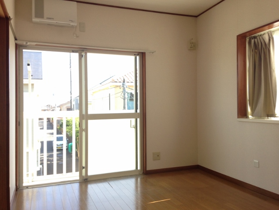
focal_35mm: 33
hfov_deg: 55.4
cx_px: 140
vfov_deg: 42.9
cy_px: 105
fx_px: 266
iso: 50
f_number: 2.4
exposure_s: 1/120
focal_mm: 4.12
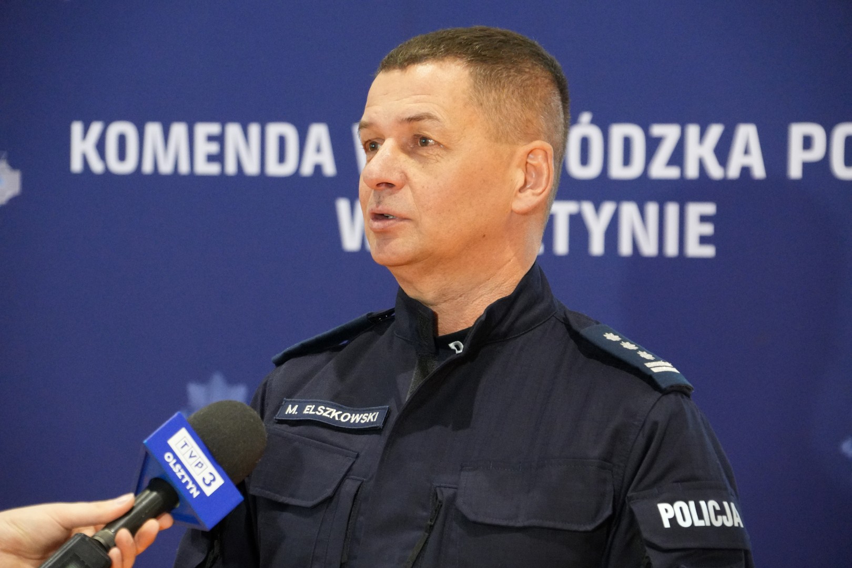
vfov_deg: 7.7
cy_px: 284
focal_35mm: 178
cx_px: 426
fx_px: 4210
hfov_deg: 11.6
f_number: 6.3
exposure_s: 1/100
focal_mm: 118.6
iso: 5000
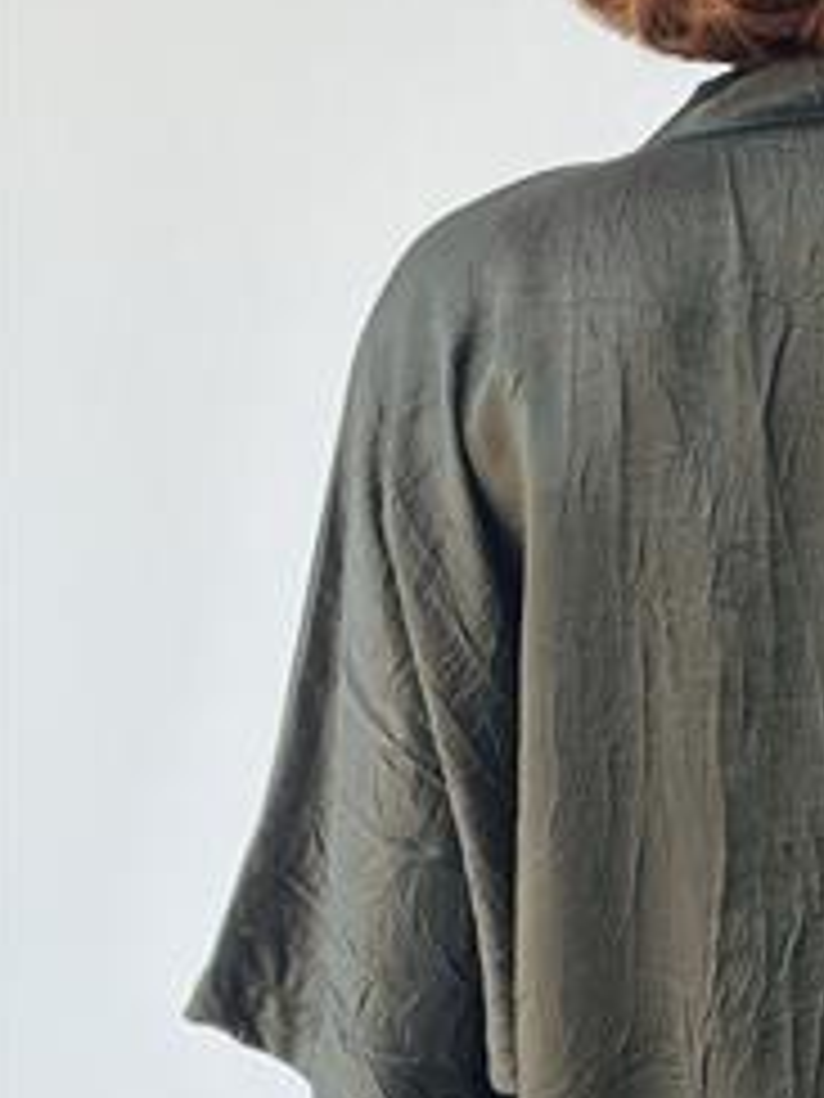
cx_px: 887
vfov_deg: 18.7
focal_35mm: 105
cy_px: 380
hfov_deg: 13.8
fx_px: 3333
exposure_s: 1/571
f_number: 1.78
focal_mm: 6.86
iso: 80
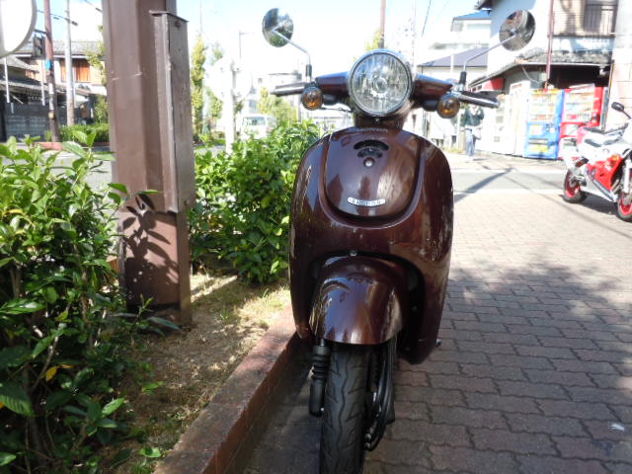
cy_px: 237
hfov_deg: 63.4
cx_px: 316
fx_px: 511
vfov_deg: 49.7
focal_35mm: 28
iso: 100
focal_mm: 5
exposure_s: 1/200
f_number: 3.7
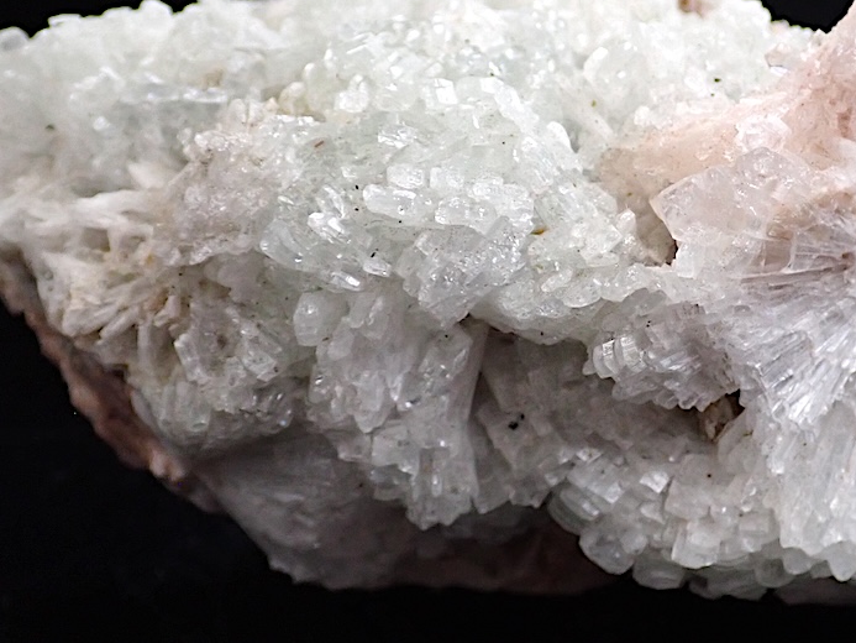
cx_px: 584
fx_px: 1830
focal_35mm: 74
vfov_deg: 19.9
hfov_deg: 26.1
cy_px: 244
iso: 500
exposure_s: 1/40
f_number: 2.8
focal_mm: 7.31
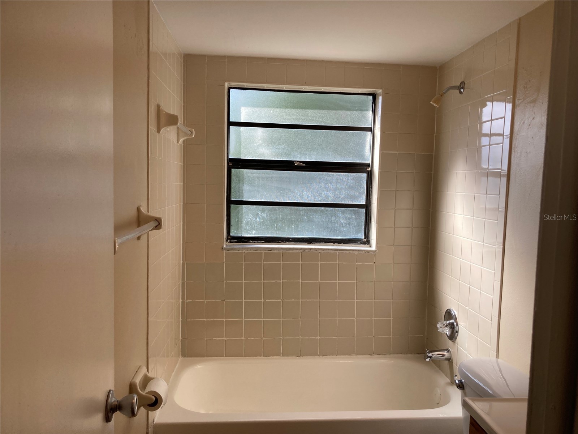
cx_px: 289
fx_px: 468
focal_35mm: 28
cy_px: 217
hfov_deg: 63.4
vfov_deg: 49.7
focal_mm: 3.99
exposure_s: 1/385
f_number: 1.8
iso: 20
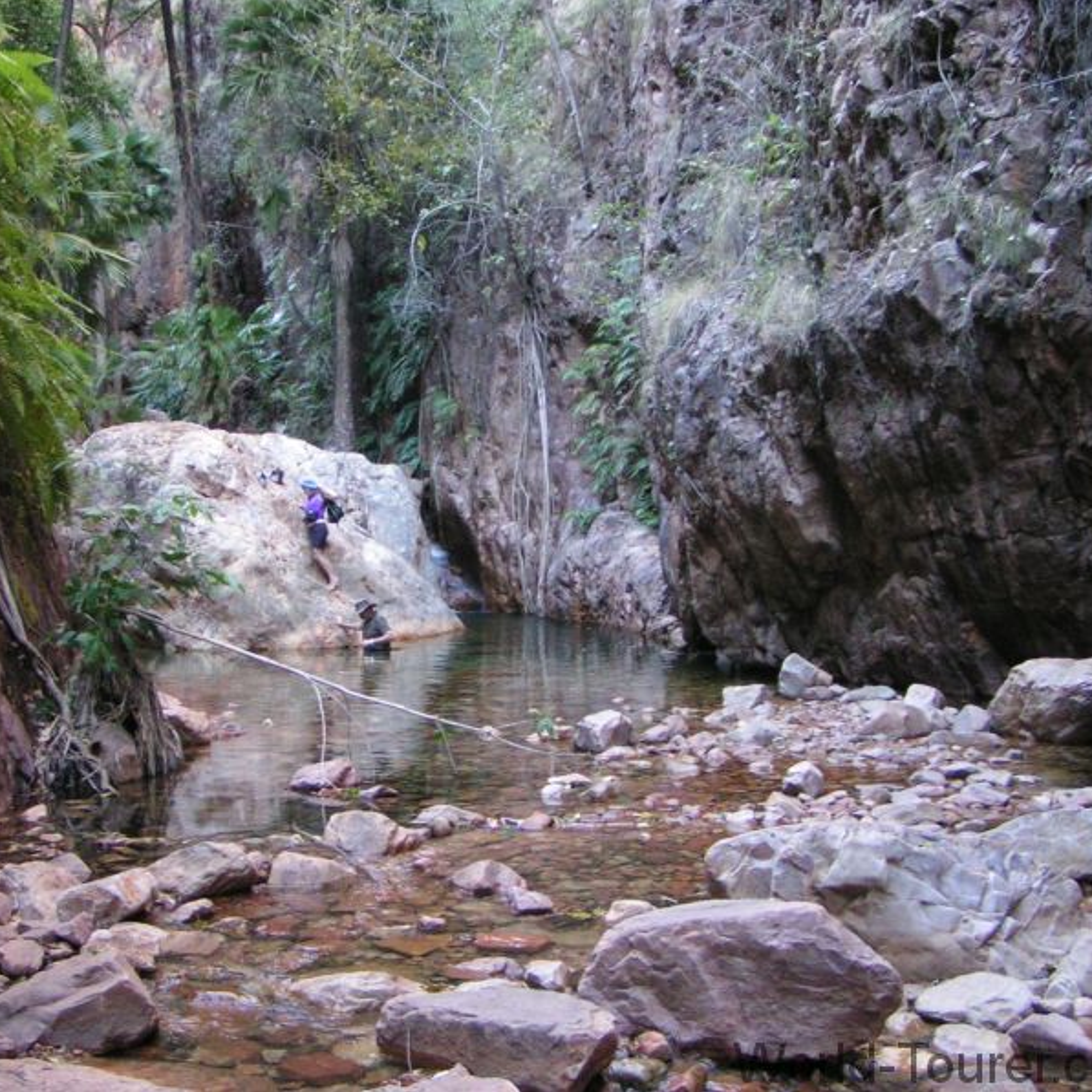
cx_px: 434
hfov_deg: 37.4
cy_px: 547
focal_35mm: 45
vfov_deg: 37.6
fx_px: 1606
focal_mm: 5.8
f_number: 2.8
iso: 200
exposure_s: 1/30
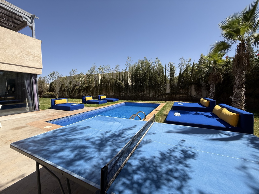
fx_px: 105
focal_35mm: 14
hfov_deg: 102.1
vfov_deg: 85.7
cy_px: 97
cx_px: 130
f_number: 2.2
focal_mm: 2.22
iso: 50
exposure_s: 1/2024
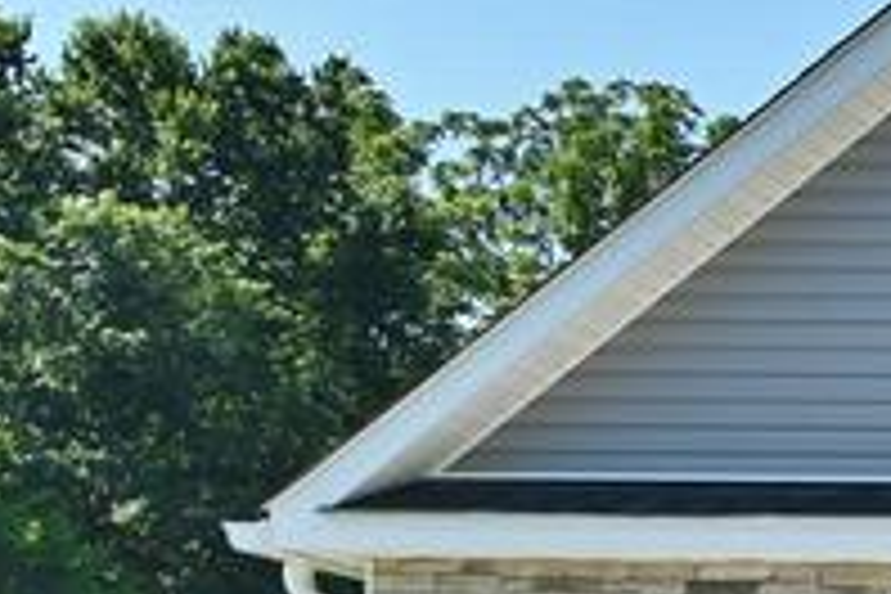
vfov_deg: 9.3
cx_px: 2205
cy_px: 844
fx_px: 3588
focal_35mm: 145
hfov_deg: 11.5
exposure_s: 1/400
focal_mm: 28
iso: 100
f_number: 7.1
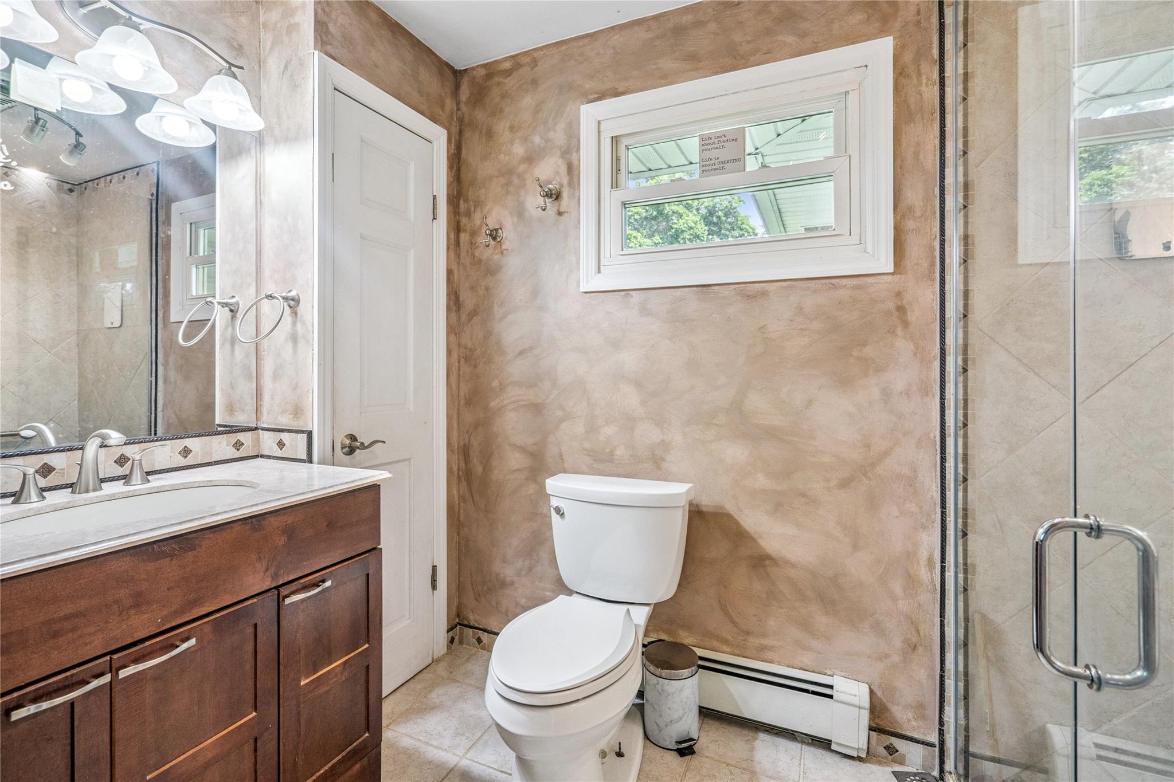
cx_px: 587
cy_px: 391
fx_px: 522
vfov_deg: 73.7
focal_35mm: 16
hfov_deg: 96.7
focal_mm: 16
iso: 1250
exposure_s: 1/80
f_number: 5.6
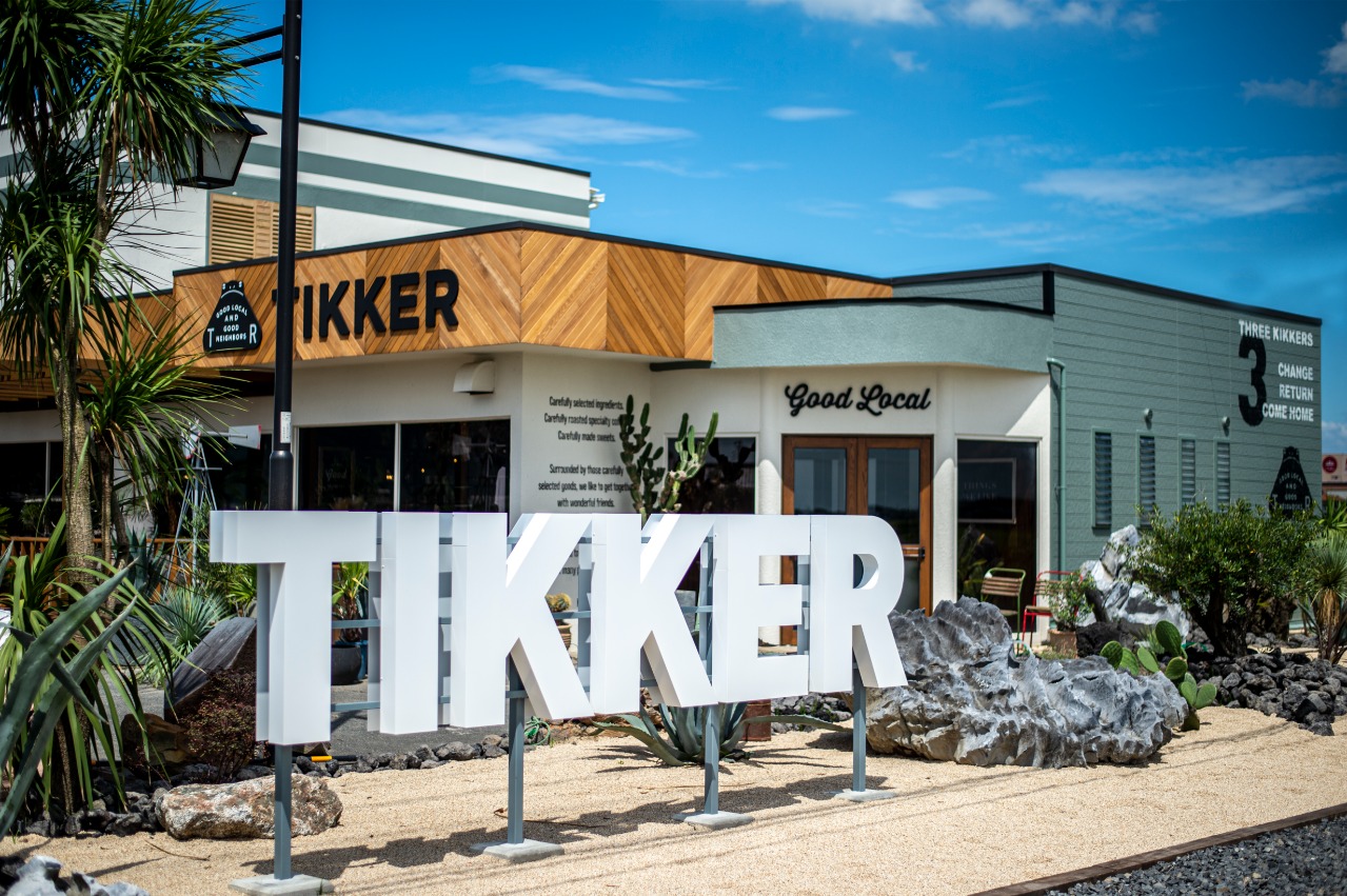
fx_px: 1870
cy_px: 448
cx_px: 674
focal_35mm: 50
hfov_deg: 39.6
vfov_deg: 27.0
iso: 100
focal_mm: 50
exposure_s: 1/4000
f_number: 1.8
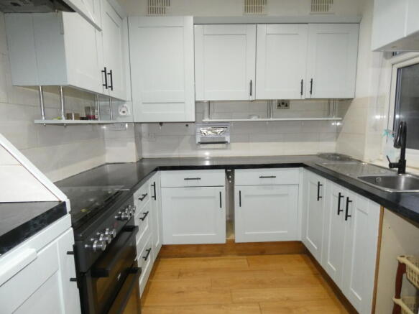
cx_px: 210
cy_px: 157
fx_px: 242
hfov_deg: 81.8
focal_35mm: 20
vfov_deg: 66.0
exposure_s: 1/60
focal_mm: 3.6
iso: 800
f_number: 2.8
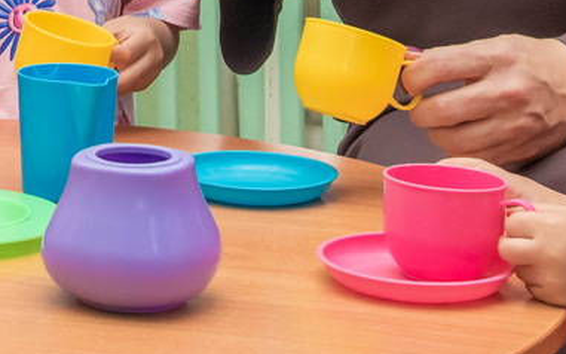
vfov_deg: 9.1
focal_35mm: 137
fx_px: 2113
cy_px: -309
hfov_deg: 14.9
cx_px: -36
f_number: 7.1
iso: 2500
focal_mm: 32
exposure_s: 1/200
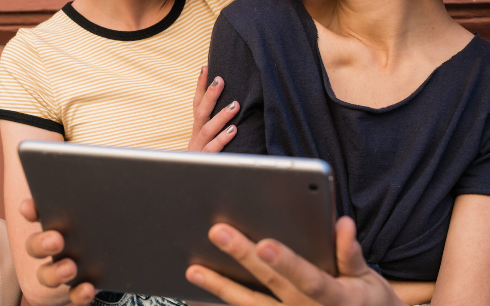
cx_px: 225
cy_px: 46
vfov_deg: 19.4
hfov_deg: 31.1
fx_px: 881
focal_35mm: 66
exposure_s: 1/160
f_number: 5.6
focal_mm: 35
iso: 100
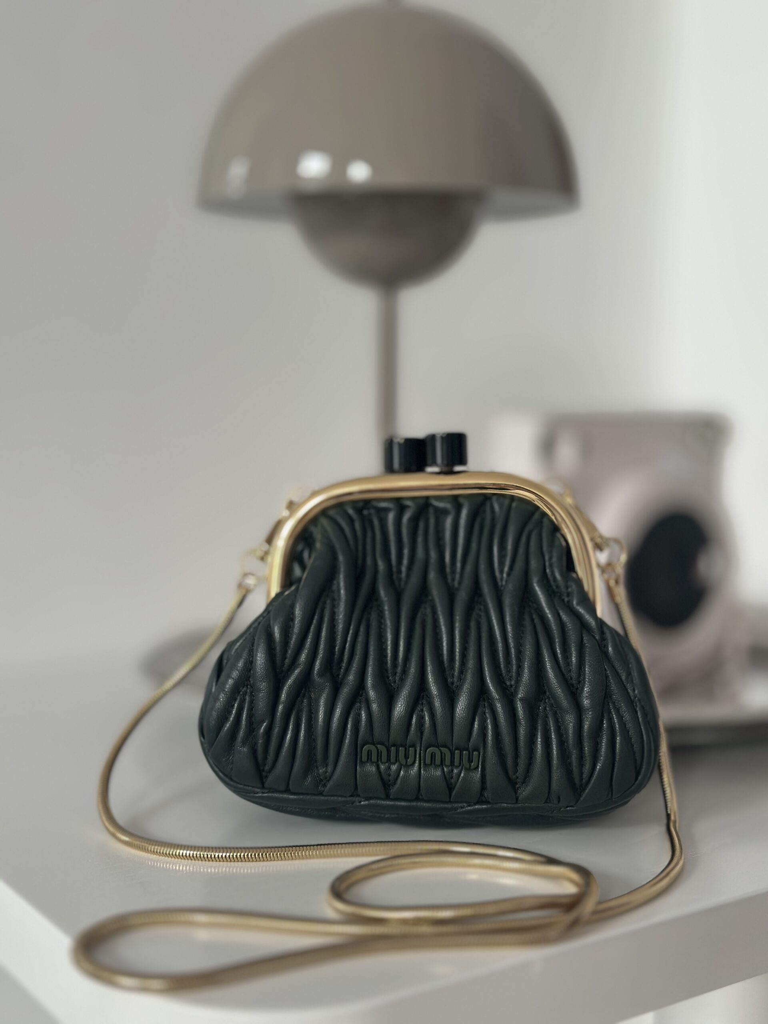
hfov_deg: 30.3
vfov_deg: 39.7
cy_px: 512
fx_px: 1420
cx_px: 384
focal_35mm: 48
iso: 125
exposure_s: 1/95
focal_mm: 6.86
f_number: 1.78
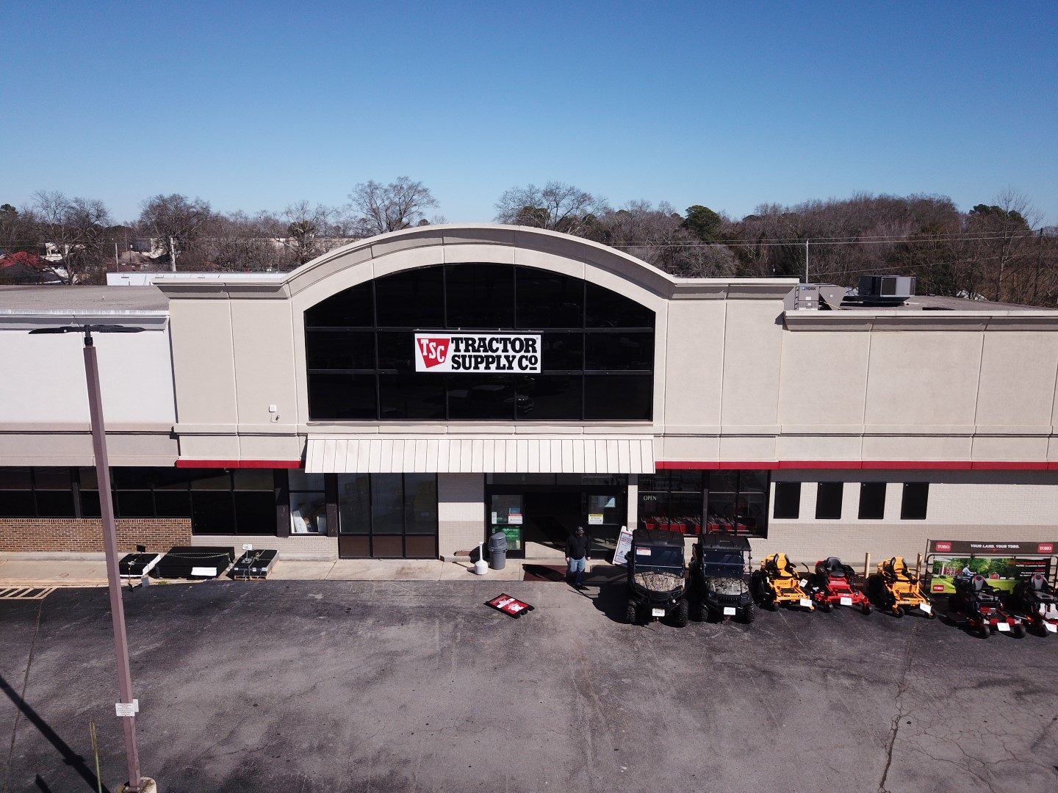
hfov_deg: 67.3
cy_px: 396
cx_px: 529
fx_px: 795
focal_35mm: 26
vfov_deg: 53.1
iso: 100
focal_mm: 4.7
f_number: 2.2
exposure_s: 1/2141
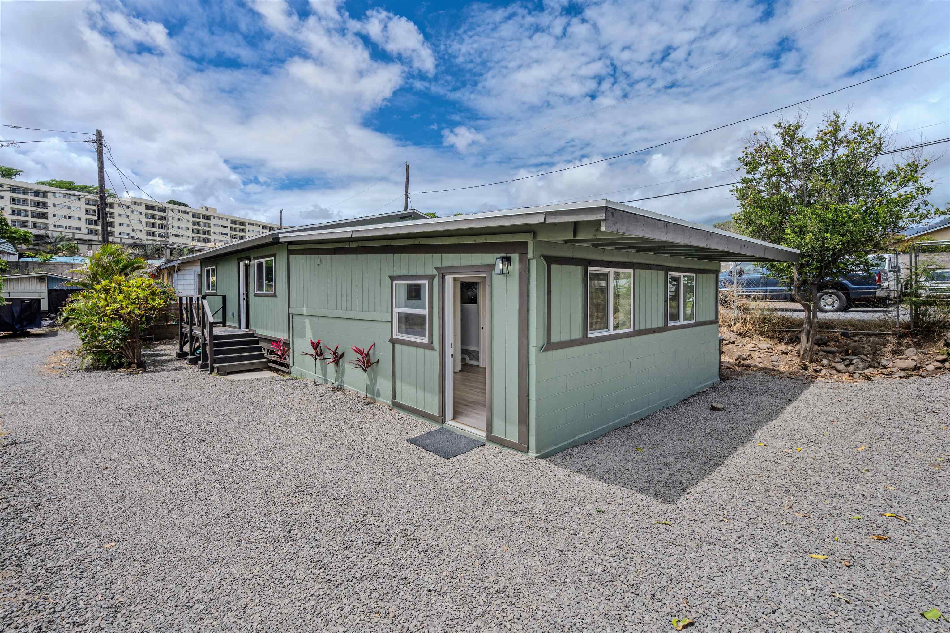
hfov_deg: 96.7
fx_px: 422
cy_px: 316
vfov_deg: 73.7
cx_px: 475
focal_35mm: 16
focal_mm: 16
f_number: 11
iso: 160
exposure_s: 1/160
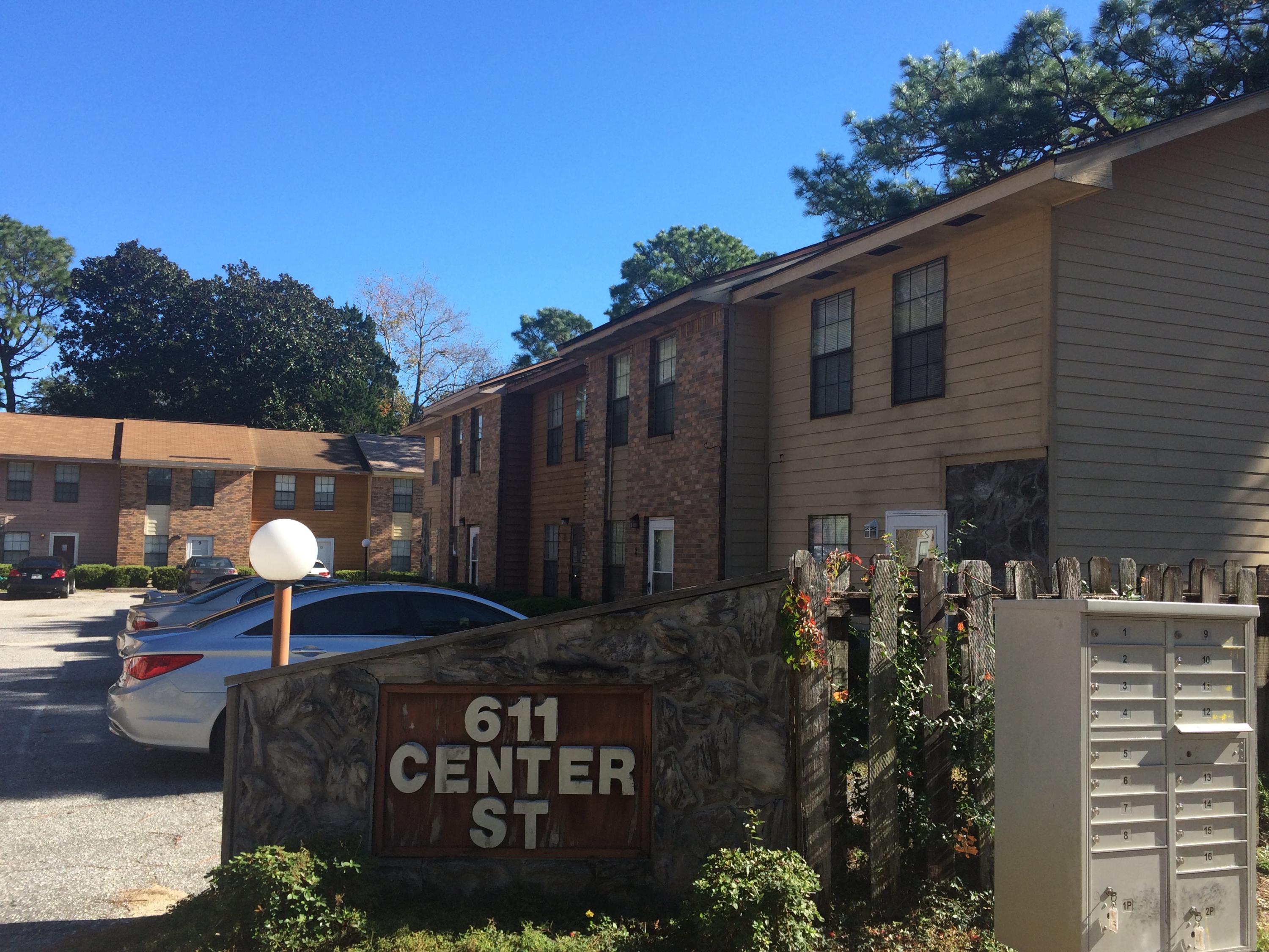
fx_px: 1063
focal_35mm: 29
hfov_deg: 61.7
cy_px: 476
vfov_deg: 48.2
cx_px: 634
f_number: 2.2
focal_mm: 4.15
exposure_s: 1/1080
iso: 32
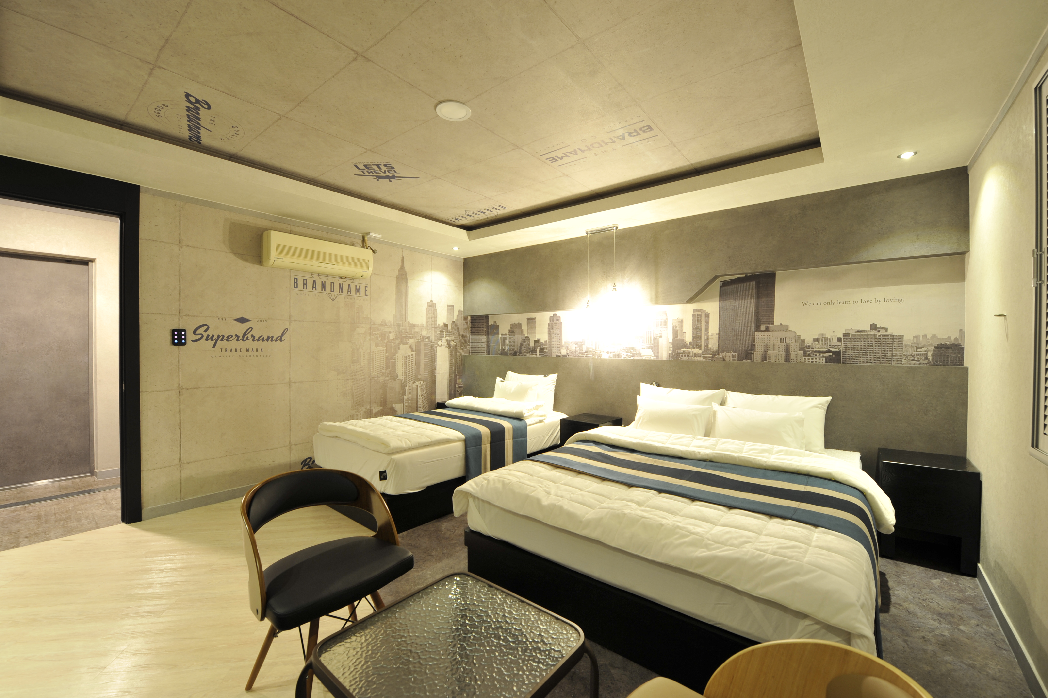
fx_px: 407
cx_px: 524
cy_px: 349
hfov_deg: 104.3
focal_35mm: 14
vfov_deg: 81.1
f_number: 8
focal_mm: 14
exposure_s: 1.3
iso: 400
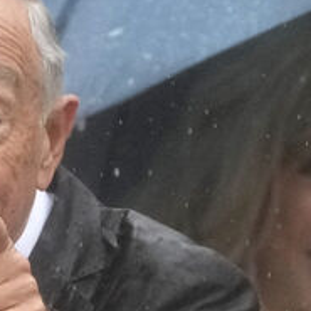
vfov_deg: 1.5
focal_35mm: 1200
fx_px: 12197
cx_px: -237
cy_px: 273
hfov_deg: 1.5
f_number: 4
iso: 2500
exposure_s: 1/1600
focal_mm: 280
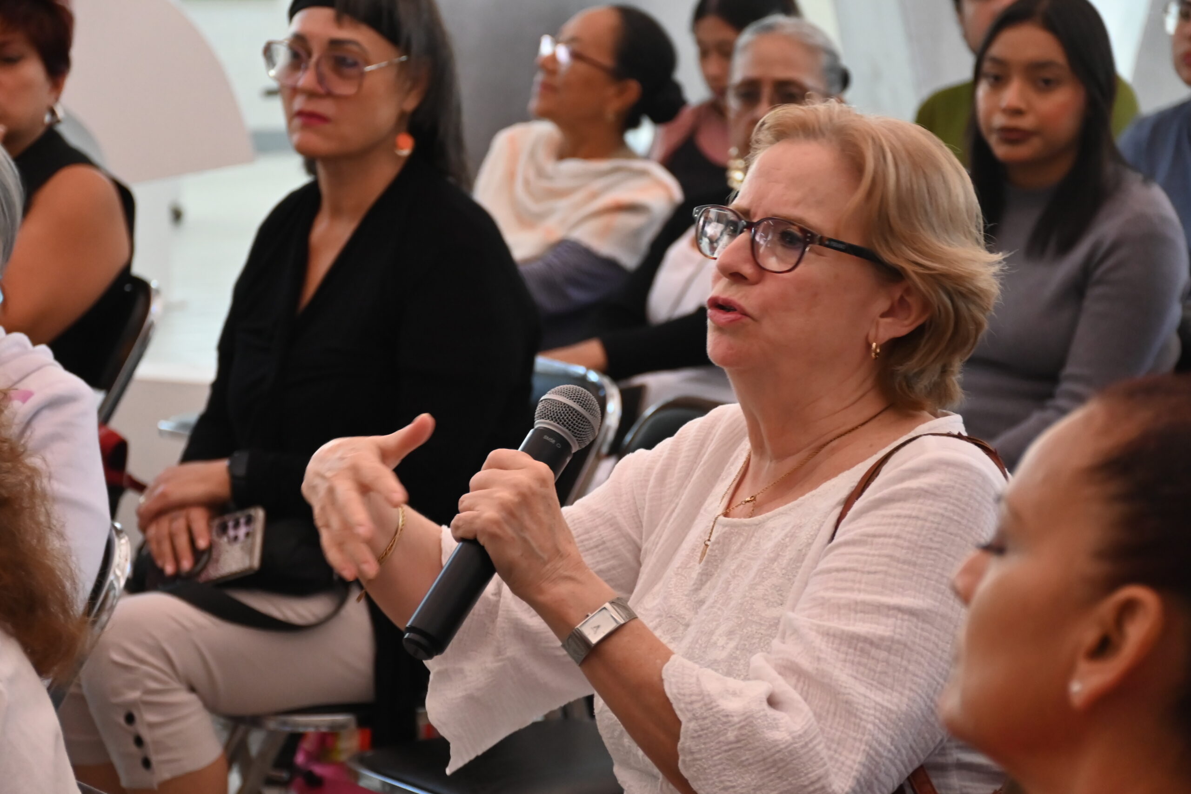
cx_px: 596
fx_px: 4202
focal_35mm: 127
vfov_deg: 10.8
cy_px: 397
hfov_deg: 16.1
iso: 3200
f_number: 5.3
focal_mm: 85
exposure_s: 1/160
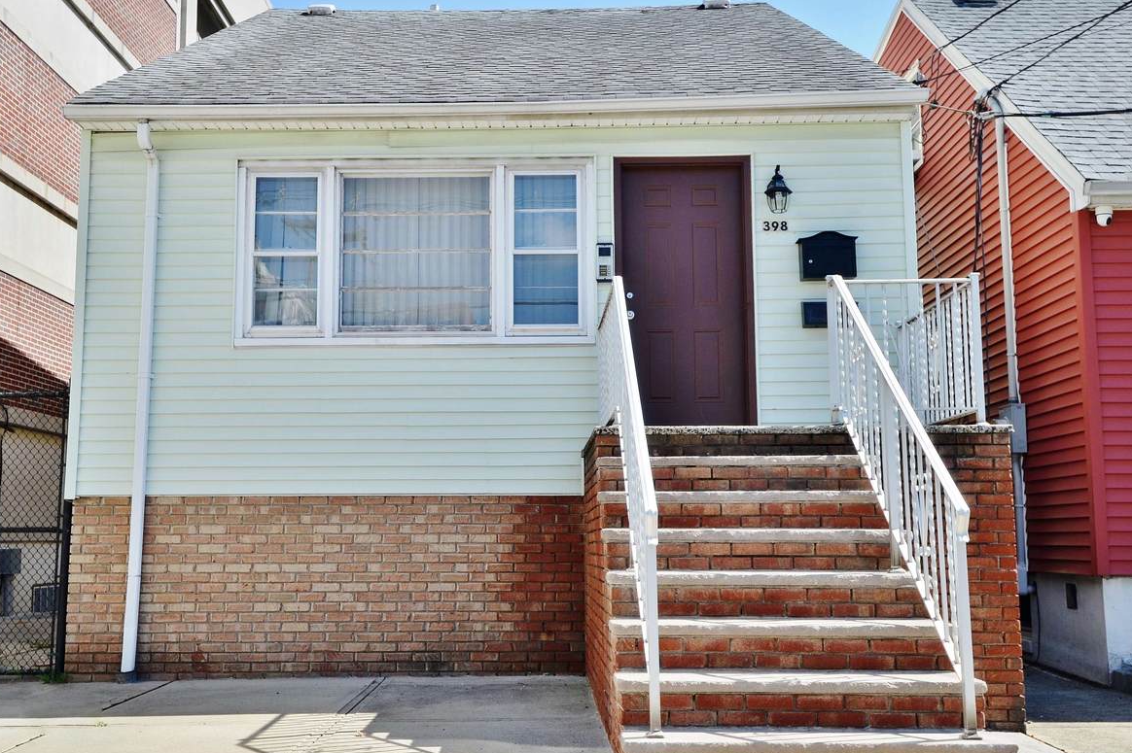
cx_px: 562
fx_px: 1037
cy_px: 381
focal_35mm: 33
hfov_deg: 57.2
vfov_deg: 39.9
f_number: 8
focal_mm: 20
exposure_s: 1/250
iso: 100
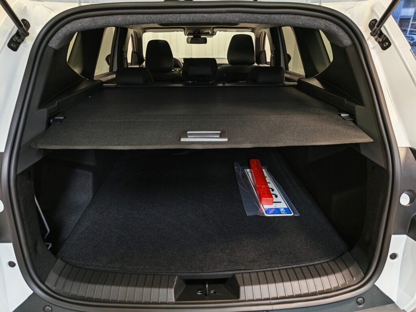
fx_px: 276
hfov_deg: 73.9
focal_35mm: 23
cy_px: 156
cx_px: 208
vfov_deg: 58.9
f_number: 1.6
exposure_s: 1/50
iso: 160
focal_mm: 5.4
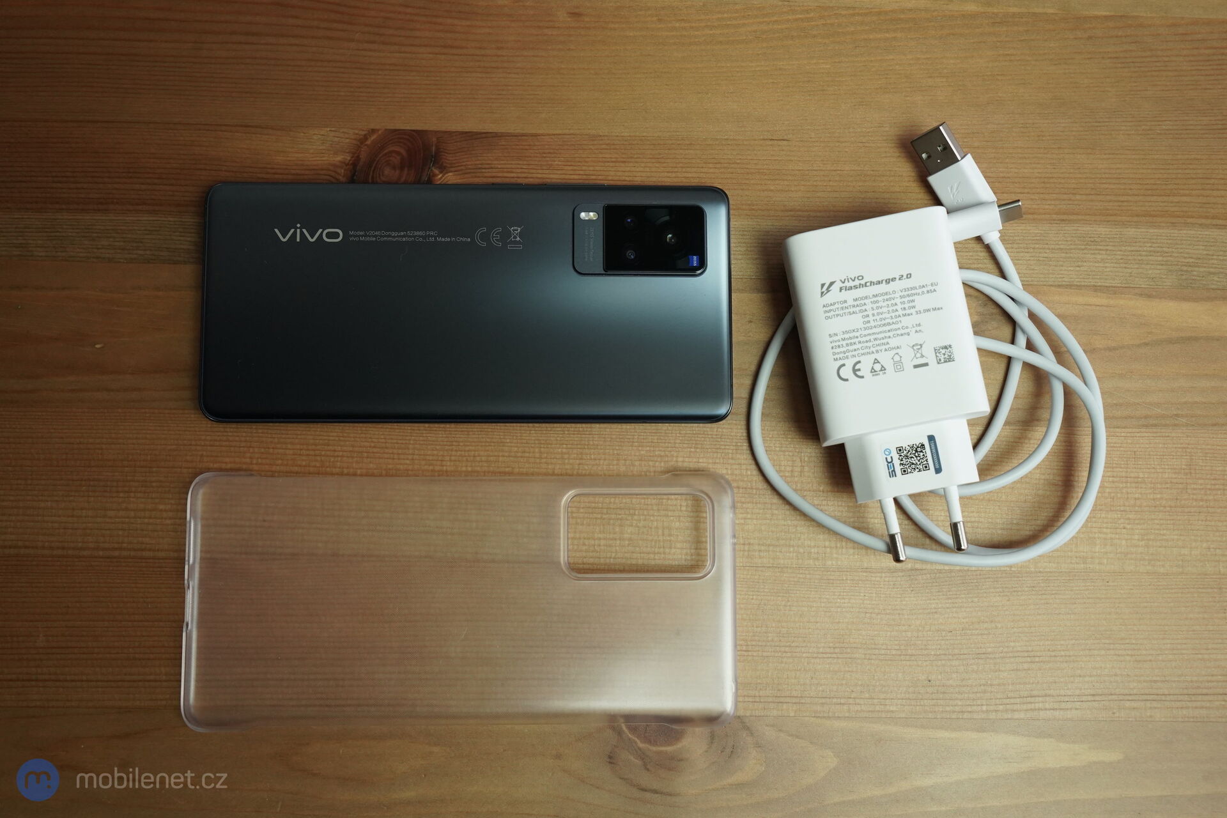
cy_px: 409
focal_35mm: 38
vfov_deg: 35.1
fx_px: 1295
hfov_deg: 50.7
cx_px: 614
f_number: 8
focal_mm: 38
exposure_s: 1/200
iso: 2500
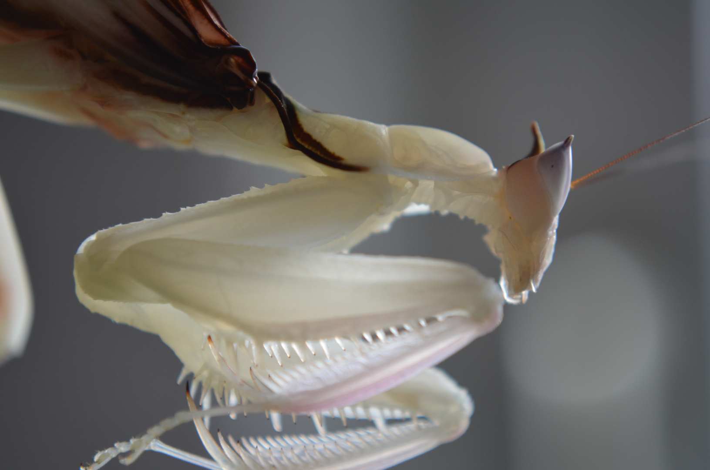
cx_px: 355
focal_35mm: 82
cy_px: 235
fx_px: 1624
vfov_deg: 16.5
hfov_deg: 24.7
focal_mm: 55
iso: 280
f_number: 5.6
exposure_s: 1/125
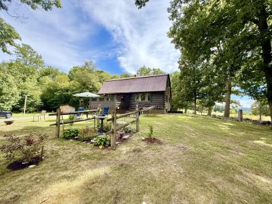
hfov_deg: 102.1
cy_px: 102
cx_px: 136
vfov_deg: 85.7
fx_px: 110
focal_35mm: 14
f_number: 2.2
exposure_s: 1/619
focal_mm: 2.22
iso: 64
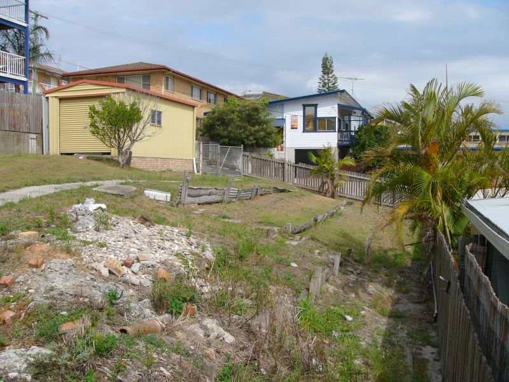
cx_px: 254
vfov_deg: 39.7
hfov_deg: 51.4
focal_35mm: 36
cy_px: 191
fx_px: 529
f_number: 3.7
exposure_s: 1/1000
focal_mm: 6
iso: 50
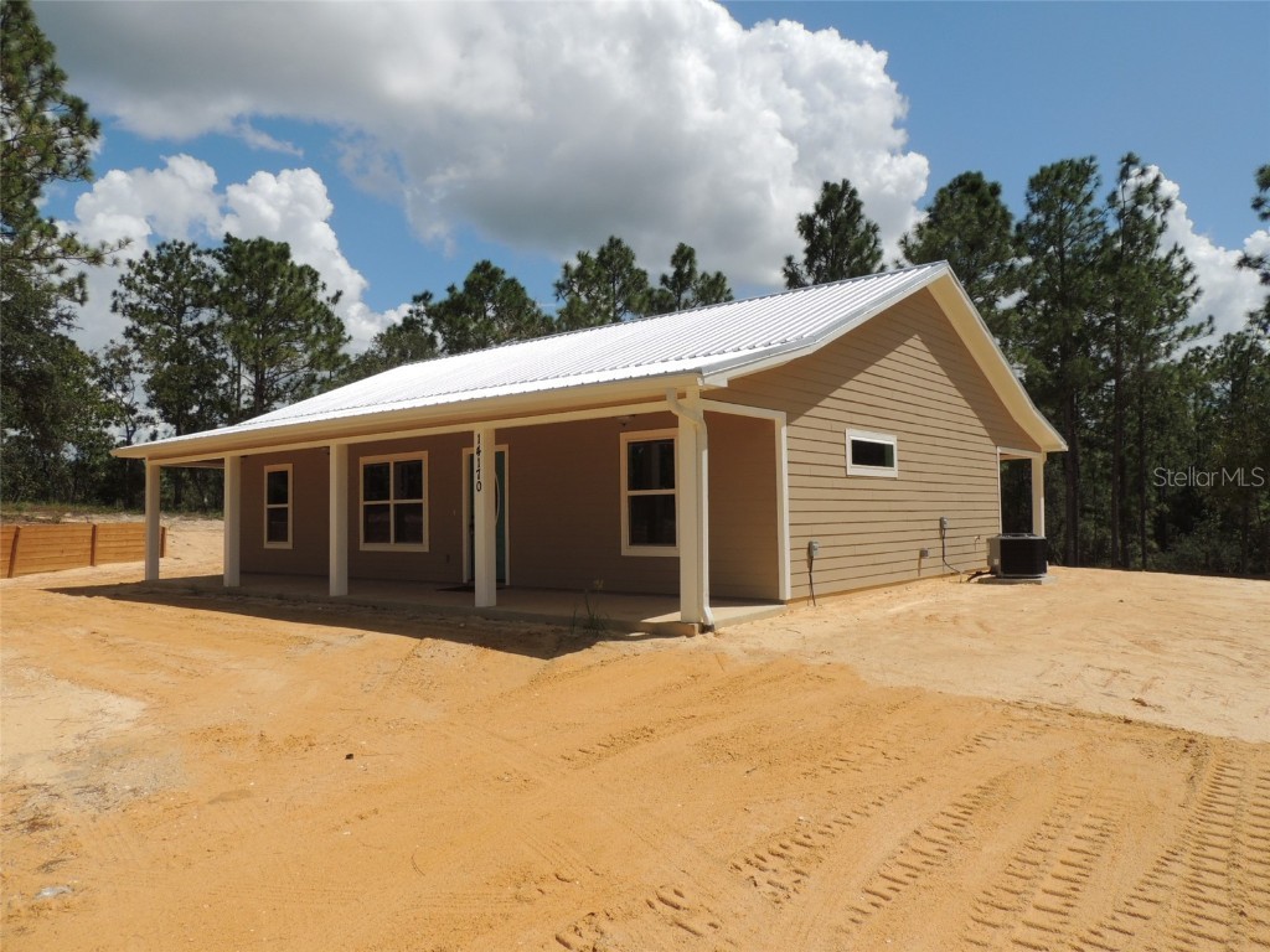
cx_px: 635
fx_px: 881
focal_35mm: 24
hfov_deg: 71.6
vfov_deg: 56.8
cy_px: 476
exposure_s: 1/1600
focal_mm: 4.3
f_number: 4.2
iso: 100
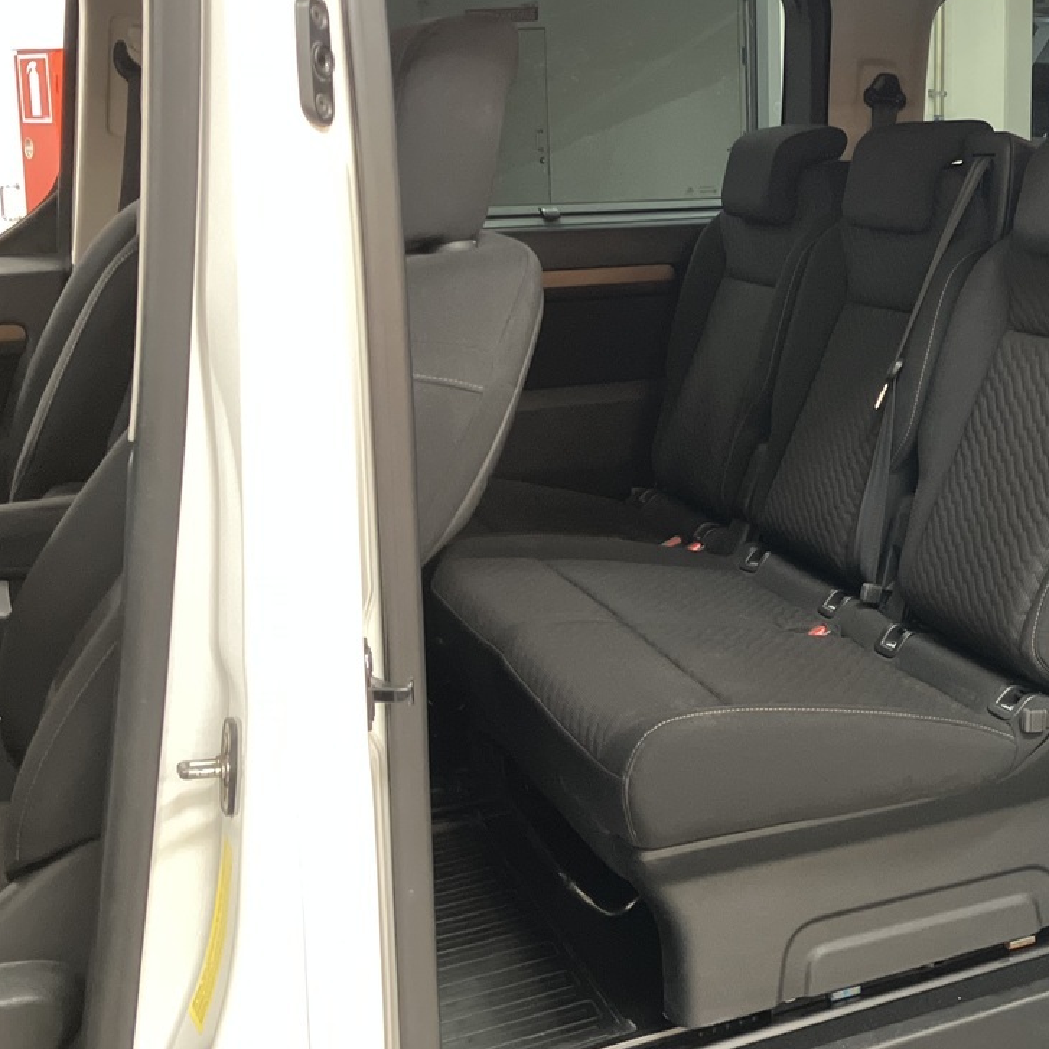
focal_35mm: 49
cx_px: 980
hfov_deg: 32.6
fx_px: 1680
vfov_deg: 34.5
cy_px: 397
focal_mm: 3.99
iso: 640
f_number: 1.8
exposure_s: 1/20
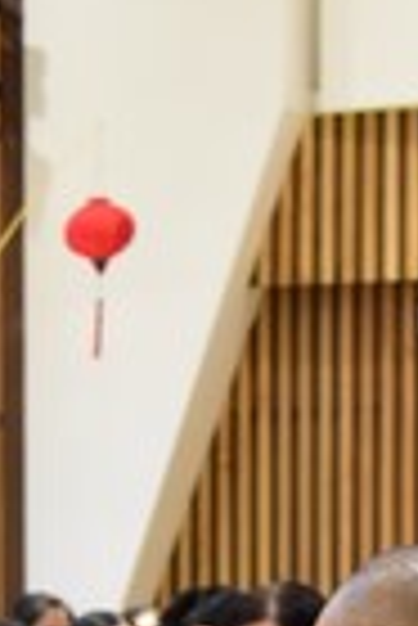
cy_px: 856
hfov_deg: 6.4
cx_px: 67
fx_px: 3735
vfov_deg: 9.4
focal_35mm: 215
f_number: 4
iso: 3200
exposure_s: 1/125
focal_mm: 46
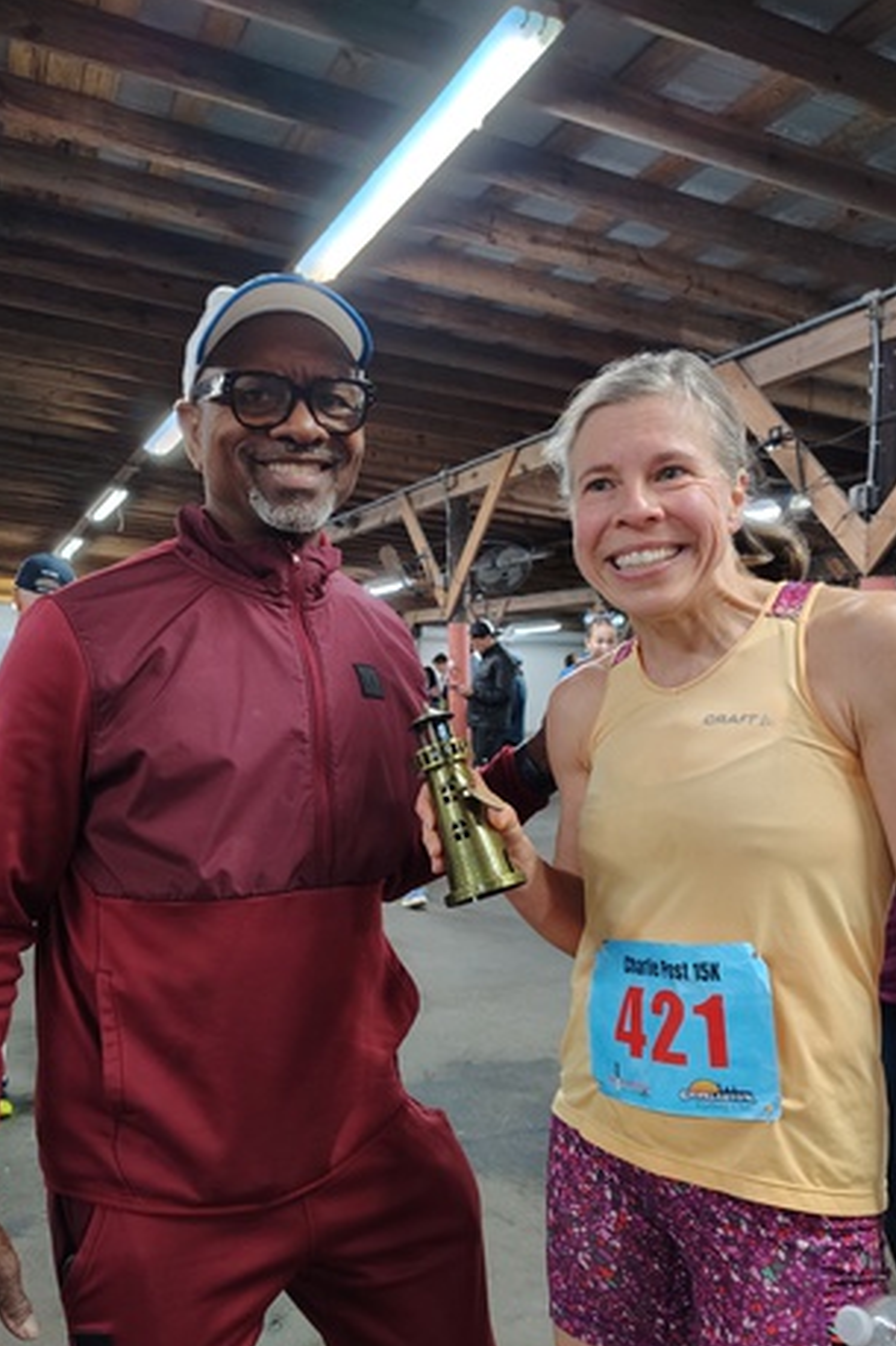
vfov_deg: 61.5
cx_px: 429
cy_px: 791
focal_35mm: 30
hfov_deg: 43.6
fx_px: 1121
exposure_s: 1/30
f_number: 1.8
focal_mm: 5.56
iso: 2316
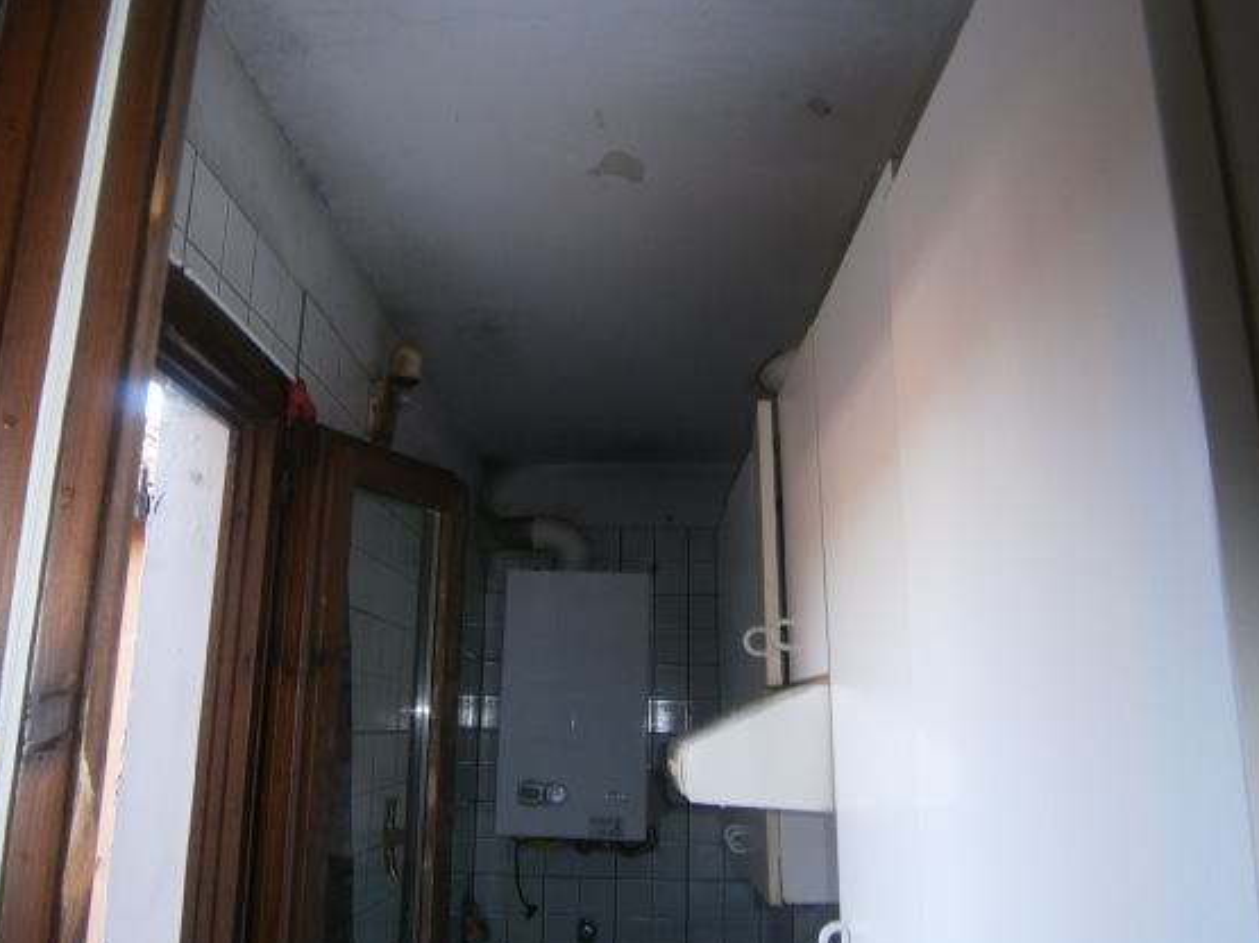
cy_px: 431
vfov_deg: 46.7
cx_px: 585
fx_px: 1091
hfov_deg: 59.9
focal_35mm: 30
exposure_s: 1/30
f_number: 2.8
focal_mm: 4.7
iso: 125
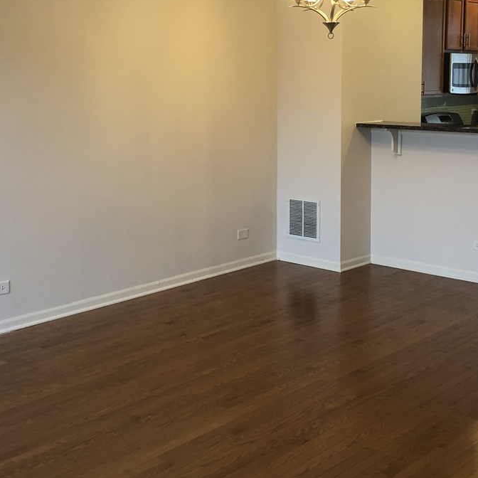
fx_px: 828
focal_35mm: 53
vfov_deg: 31.9
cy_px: 152
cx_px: 260
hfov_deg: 32.2
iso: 40
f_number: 1.8
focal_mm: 3.99
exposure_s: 1/17
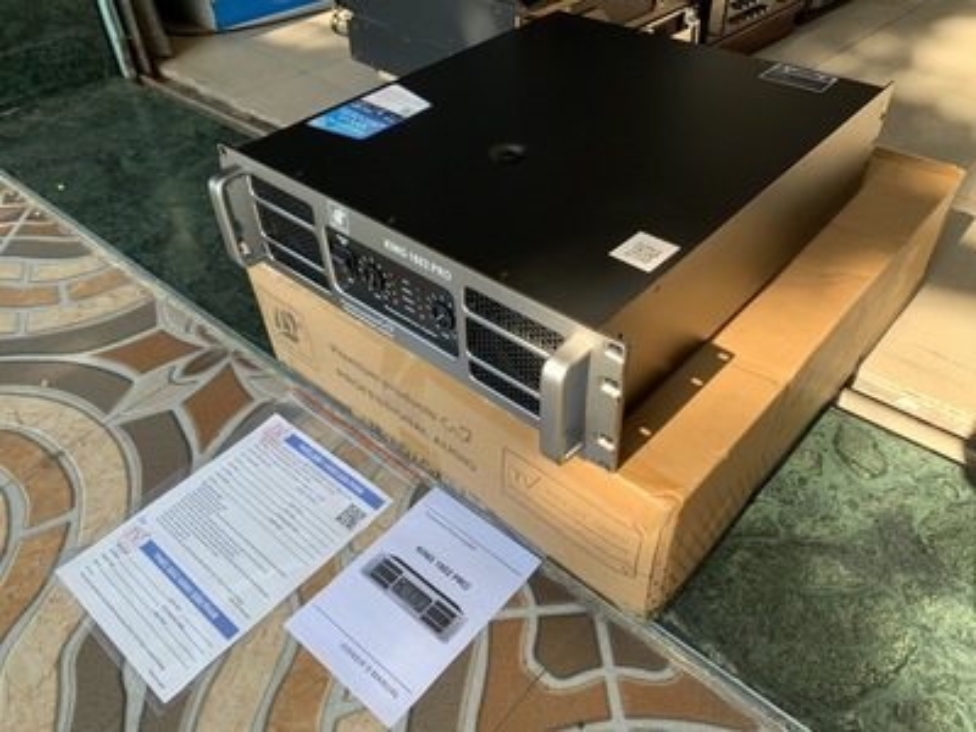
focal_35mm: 26
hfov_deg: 67.3
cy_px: 366
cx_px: 488
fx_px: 733
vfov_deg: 53.1
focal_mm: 4.25
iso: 25
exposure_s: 1/188
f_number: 1.8
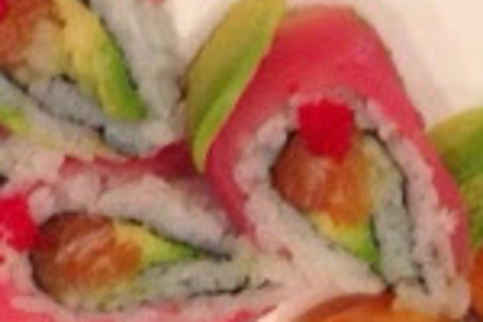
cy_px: 55
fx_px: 1959
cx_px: -132
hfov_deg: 13.6
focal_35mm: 146
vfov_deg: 9.4
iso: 200
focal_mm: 4.12
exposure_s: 1/20
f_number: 2.4
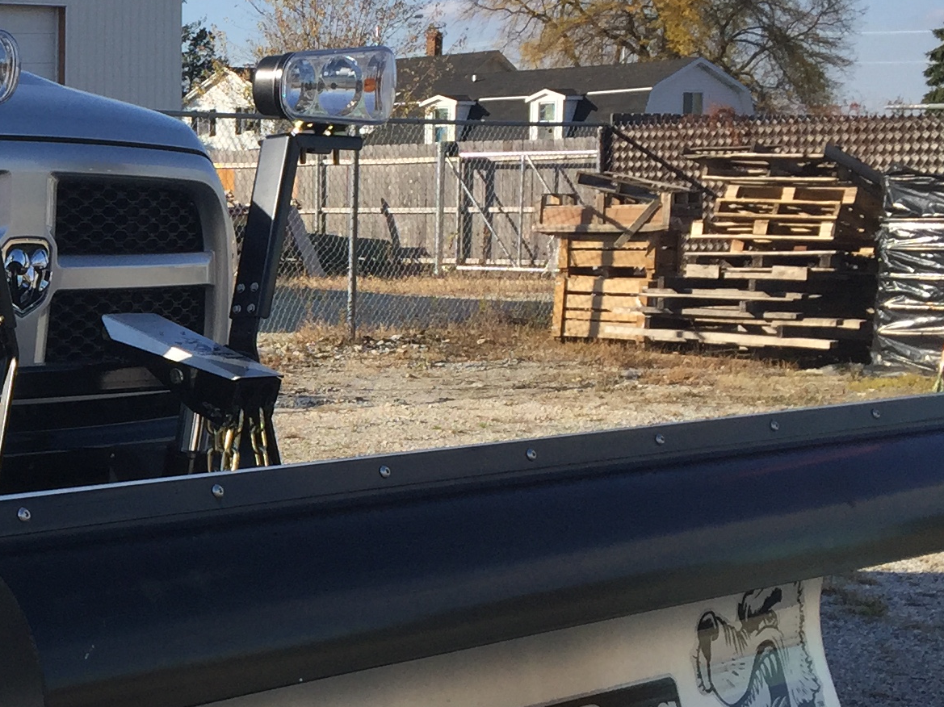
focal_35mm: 81
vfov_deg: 18.1
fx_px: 2208
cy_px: 488
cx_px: -204
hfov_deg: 22.2
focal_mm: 4.15
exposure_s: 1/1319
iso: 32
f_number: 2.2
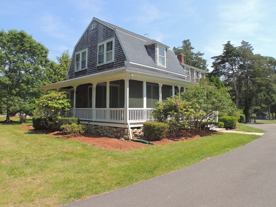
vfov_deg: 42.9
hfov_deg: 55.4
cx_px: 138
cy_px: 104
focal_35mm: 33
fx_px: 263
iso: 100
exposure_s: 1/640
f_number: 3.2
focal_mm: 5.8
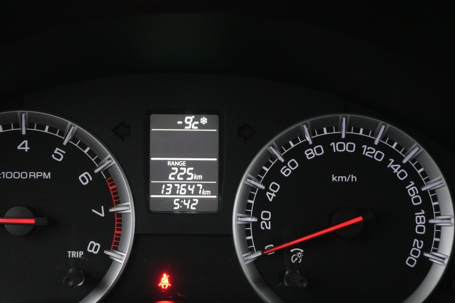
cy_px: 179
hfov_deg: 29.7
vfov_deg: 20.1
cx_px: 183
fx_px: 856
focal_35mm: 68
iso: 2500
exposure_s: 1/50
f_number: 4.8
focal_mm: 29
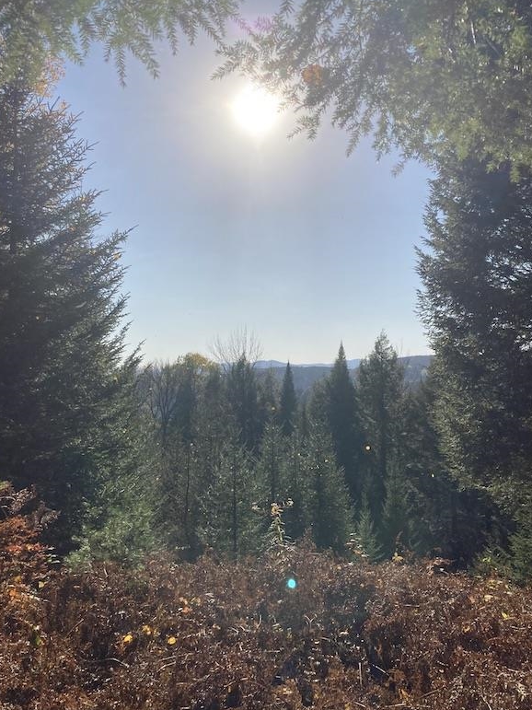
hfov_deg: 45.4
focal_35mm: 31
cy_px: 354
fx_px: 635
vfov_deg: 58.4
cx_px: 272
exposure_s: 1/6098
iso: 25
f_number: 1.8
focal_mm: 3.99
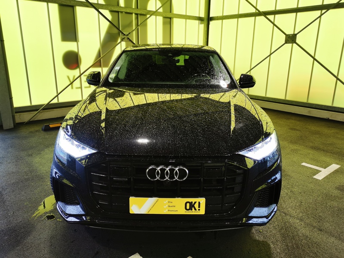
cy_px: 129
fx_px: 268
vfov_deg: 51.4
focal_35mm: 27
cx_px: 172
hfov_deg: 65.3
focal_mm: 5.58
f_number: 1.8
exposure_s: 1/100
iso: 80
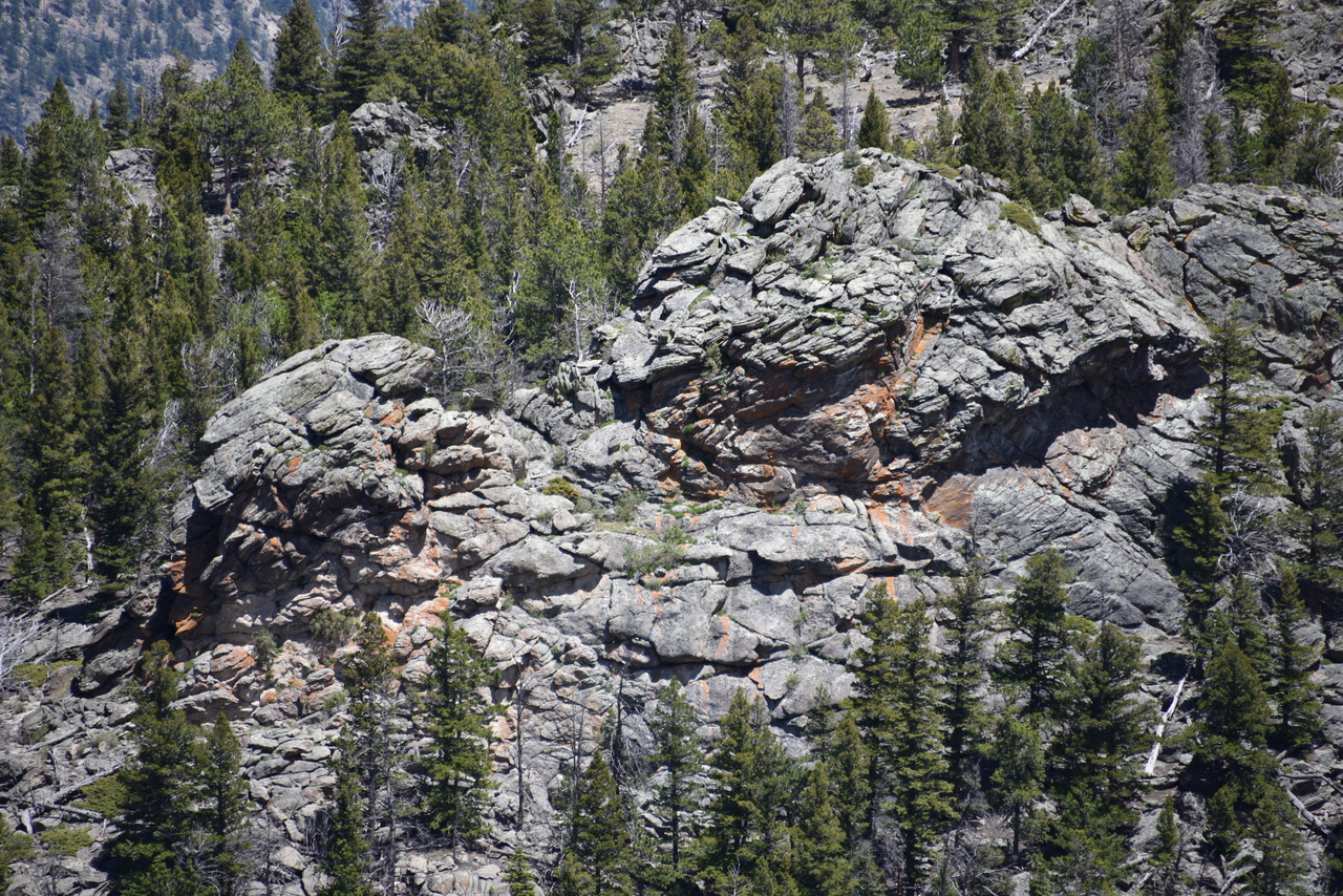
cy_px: 448
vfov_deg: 4.6
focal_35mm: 300
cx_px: 672
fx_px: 11193
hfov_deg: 6.9
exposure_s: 1/640
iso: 220
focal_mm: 300
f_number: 5.6
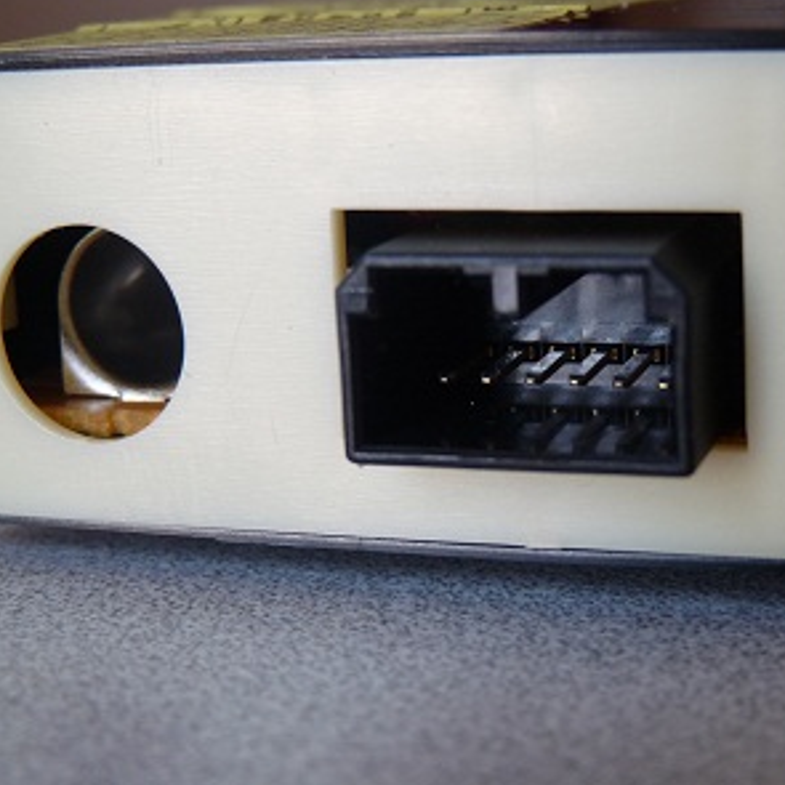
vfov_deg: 22.2
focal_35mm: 78
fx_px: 2001
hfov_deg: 22.1
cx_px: 506
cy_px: 394
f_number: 3.4
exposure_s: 1/30
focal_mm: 11.5
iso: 200
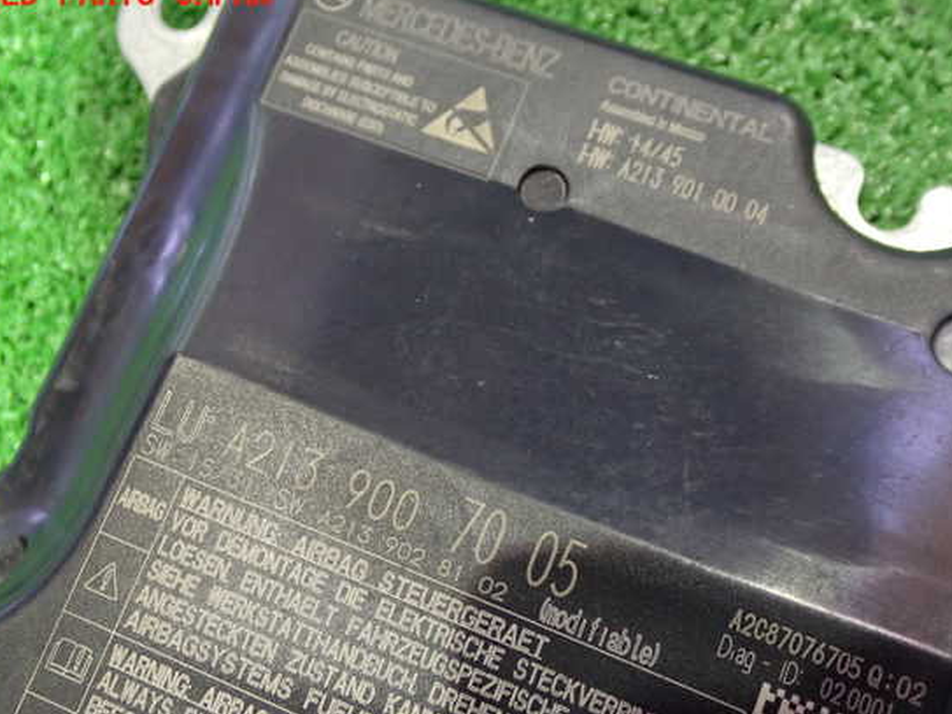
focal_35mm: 42
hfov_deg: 44.8
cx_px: 479
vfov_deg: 34.3
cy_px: 367
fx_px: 1155
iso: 800
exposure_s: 1/15
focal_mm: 6.83
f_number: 2.7
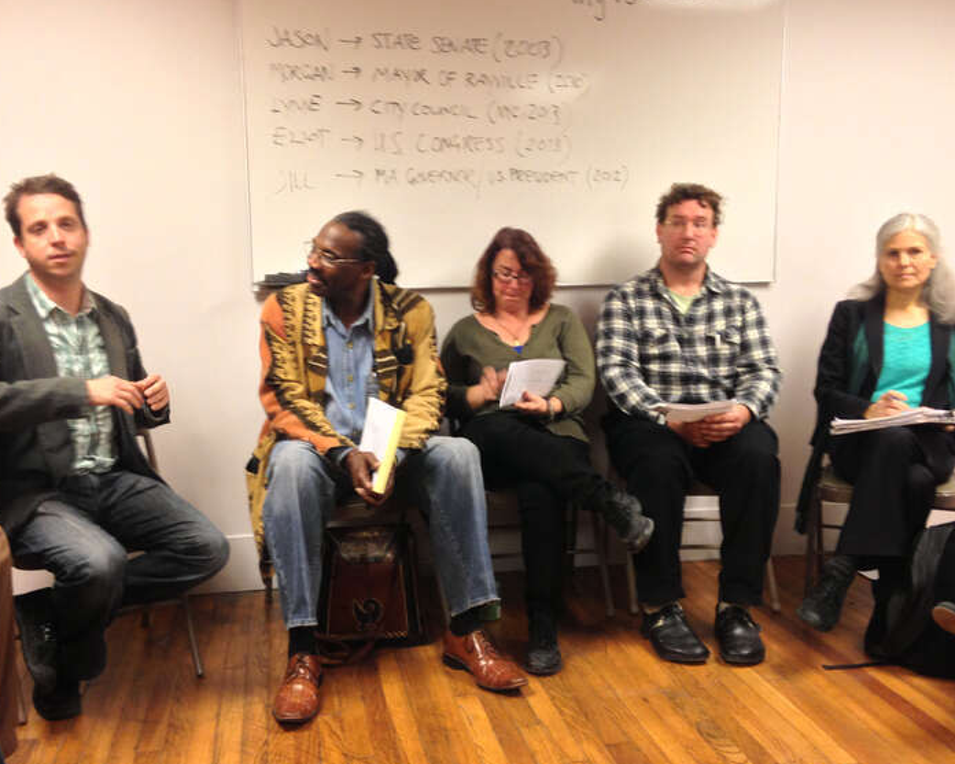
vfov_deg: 40.1
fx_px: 1046
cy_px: 384
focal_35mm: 37
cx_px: 462
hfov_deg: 49.1
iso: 125
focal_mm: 4.13
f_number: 2.4
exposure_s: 1/20
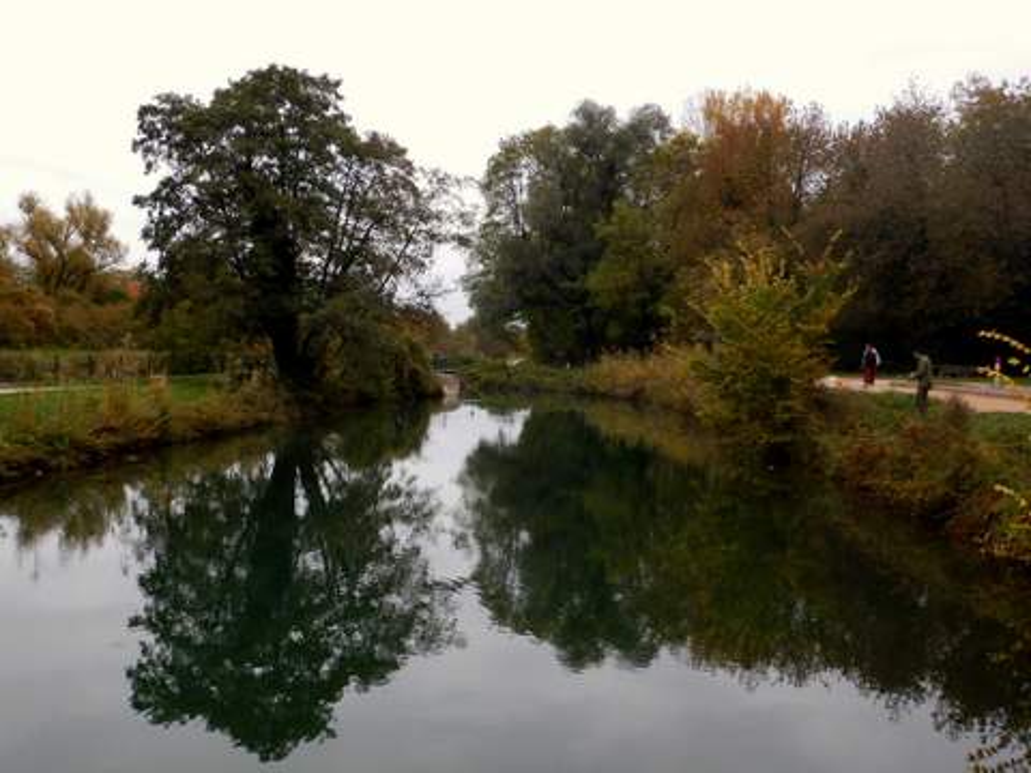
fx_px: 1013
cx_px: 516
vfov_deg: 41.8
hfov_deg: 54.0
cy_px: 386
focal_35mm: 34
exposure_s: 1/80
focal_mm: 6.1
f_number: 4.2
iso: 125
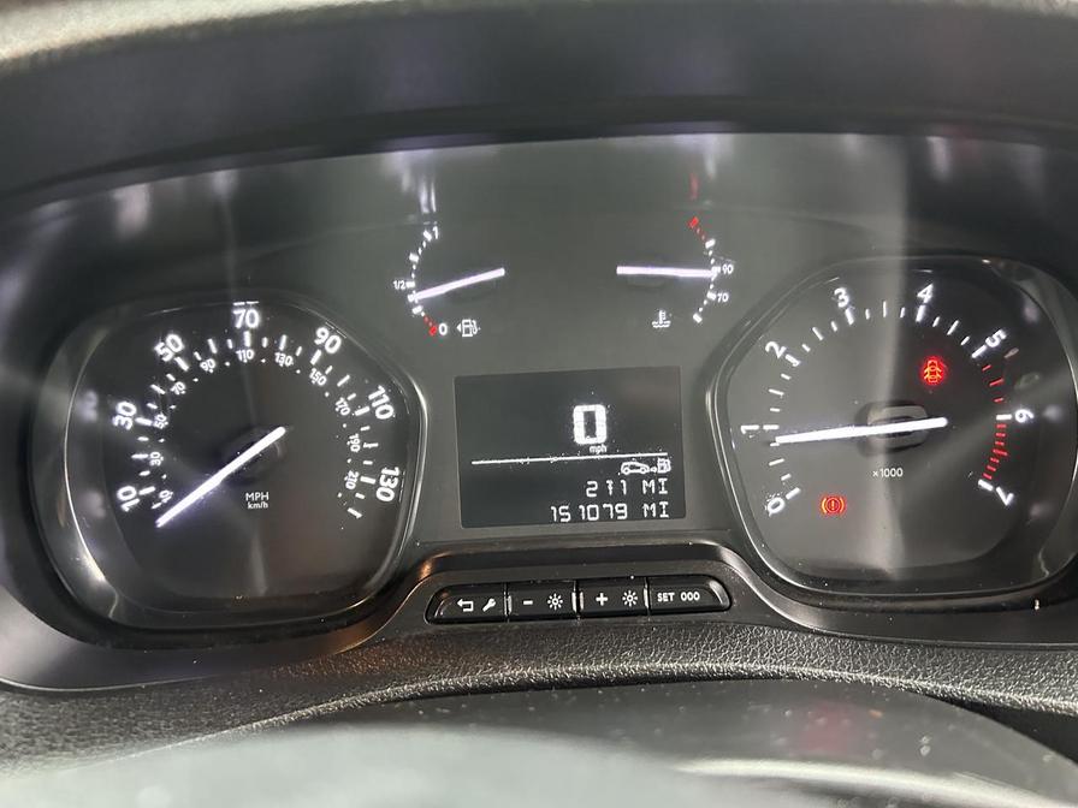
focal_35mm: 26
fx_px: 810
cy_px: 404
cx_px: 539
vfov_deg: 53.1
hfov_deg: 67.3
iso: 500
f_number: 1.5
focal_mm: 5.7
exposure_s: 1/46
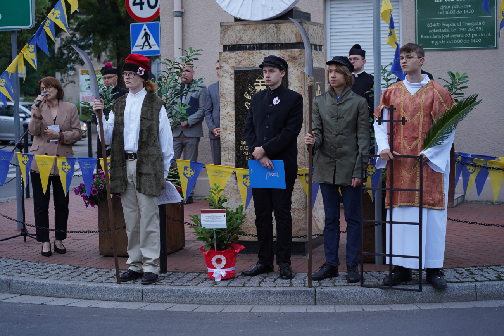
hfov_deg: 26.3
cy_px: 168
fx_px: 1078
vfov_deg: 17.7
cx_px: 252
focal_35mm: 77
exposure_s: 1/100
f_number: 4
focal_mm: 77
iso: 1250
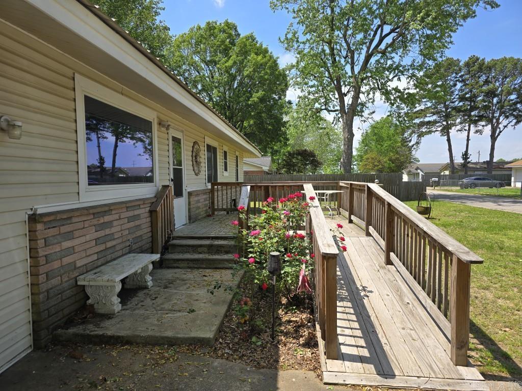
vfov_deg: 58.9
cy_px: 196
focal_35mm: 23
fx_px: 347
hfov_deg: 73.9
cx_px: 261
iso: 12
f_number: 1.7
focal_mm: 6.3
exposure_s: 1/507
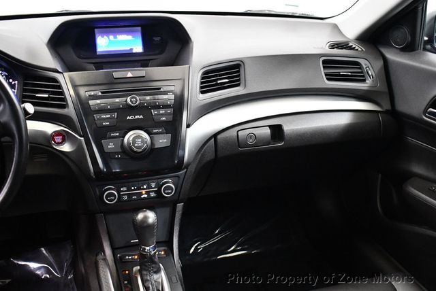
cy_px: 146
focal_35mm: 40
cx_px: 218
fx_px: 485
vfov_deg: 33.5
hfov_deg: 48.4
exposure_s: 1/60
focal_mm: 20
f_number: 3.8
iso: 5000
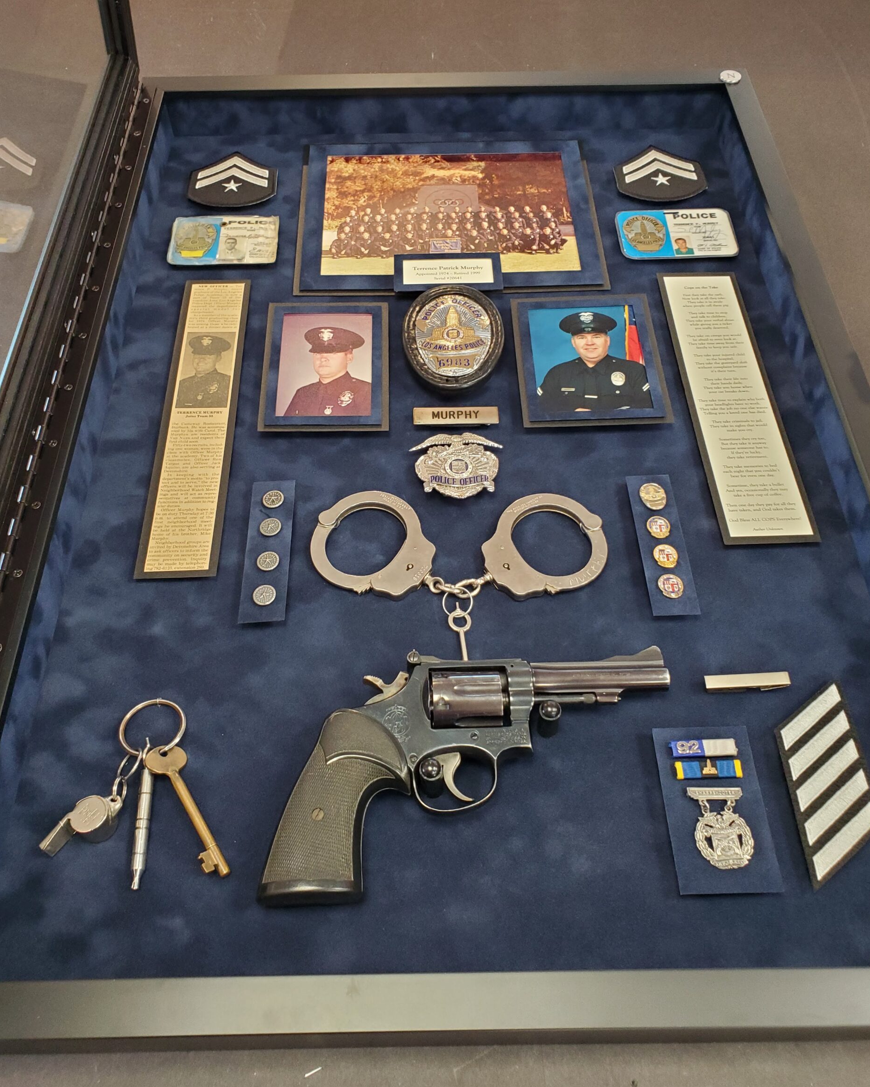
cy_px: 502
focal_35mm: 28
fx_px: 901
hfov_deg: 51.5
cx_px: 434
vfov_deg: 62.1
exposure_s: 1/39
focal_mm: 4.3
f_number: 2.4
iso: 250
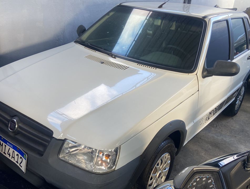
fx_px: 217
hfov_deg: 59.8
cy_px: 94
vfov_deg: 47.0
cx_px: 125
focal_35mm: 30
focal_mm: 4.25
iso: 32
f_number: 1.8
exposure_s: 1/69
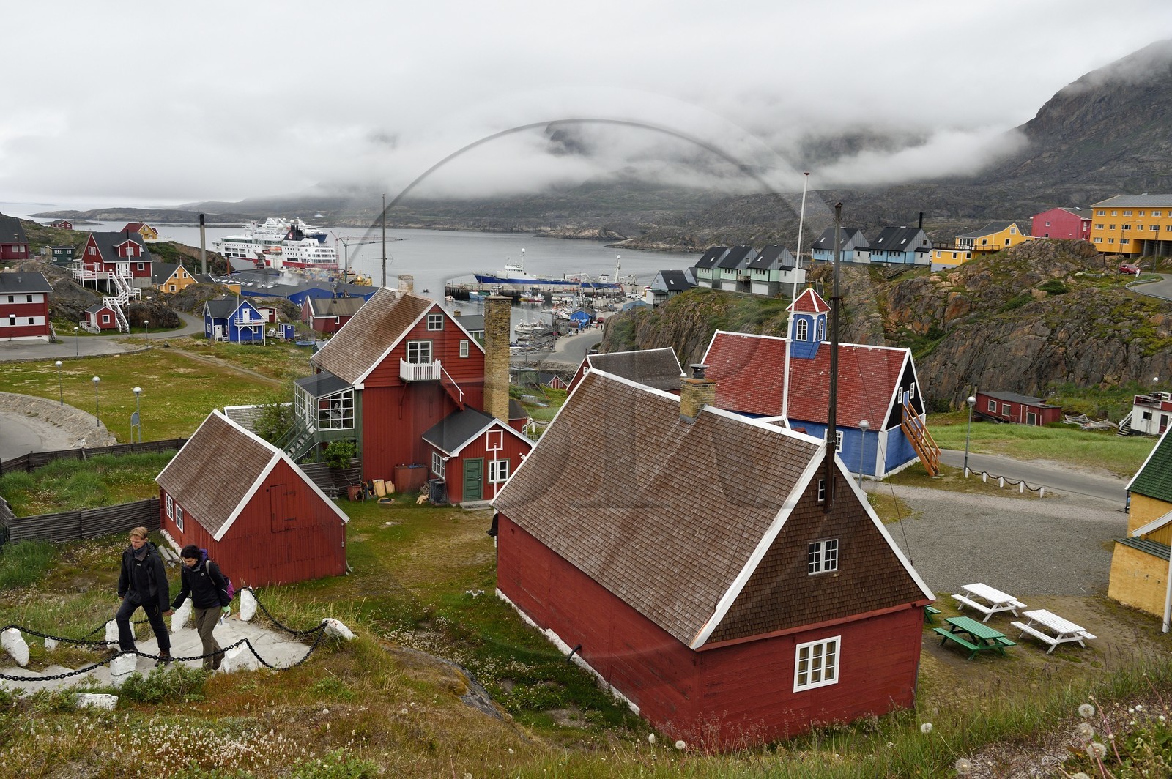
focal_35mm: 32
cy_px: 390
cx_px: 586
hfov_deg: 58.8
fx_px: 1041
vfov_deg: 41.0
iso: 400
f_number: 10
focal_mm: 32
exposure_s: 1/250
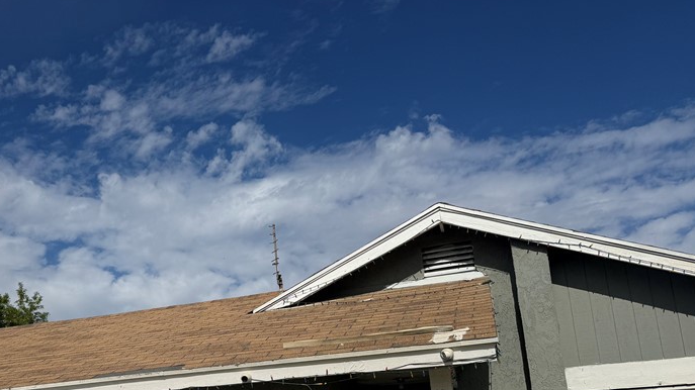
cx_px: 190
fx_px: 719
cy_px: 302
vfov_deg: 29.8
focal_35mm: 39
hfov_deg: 49.9
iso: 64
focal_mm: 6.76
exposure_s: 1/14286
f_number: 1.78
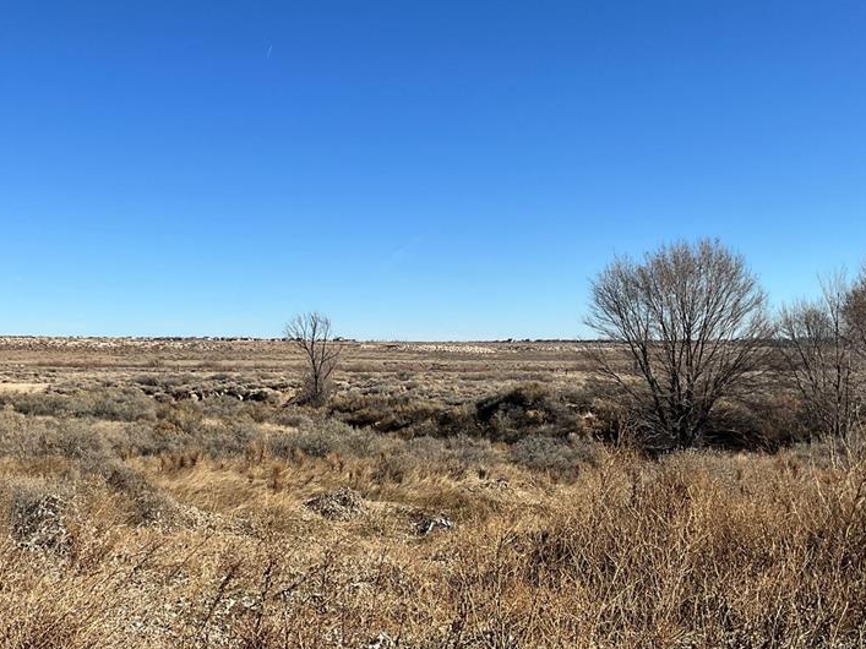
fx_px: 1051
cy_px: 410
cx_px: 360
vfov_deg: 34.1
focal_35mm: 42
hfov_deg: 44.6
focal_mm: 3
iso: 25
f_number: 1.8
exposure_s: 1/2320
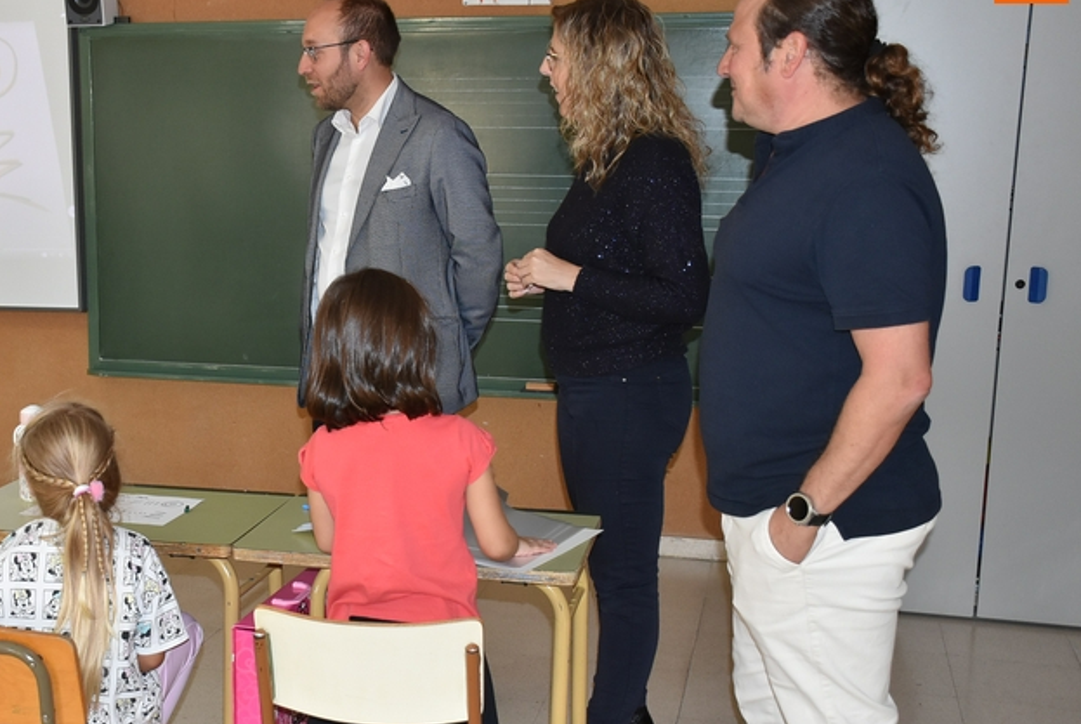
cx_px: 324
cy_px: 417
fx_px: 1563
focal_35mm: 52
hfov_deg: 37.6
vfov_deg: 26.0
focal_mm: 24
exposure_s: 1/80
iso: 800
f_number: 4.5
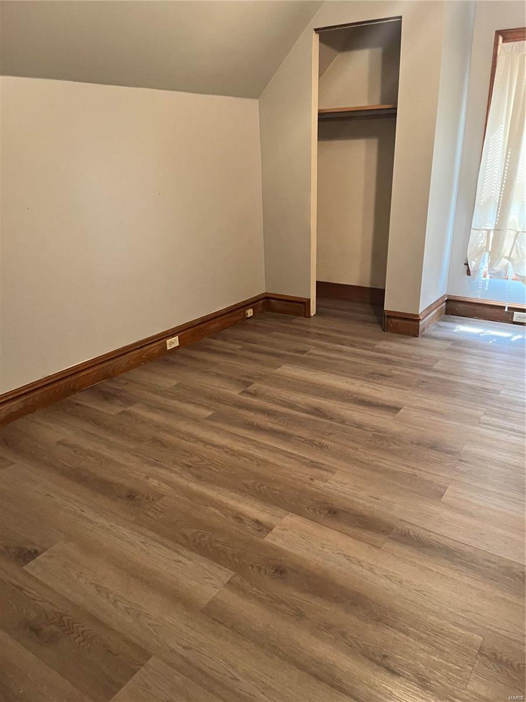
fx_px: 527
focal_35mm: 26
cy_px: 351
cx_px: 263
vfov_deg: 67.3
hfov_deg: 53.1
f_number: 1.6
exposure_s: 1/40
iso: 400
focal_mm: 5.1
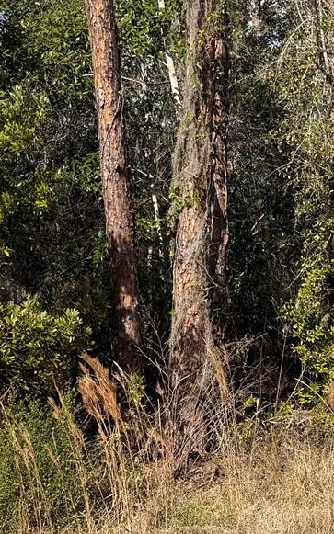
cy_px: 411
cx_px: 373
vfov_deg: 28.9
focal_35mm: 70
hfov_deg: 17.9
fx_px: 1020
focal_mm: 6.76
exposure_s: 1/3145
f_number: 1.78
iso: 80
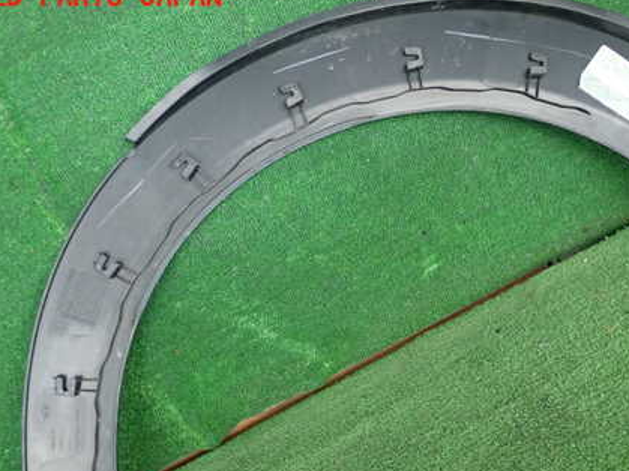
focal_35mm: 43
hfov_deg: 43.5
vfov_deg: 33.3
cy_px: 315
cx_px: 399
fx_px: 781
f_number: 2.3
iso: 400
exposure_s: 1/125
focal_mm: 5.5
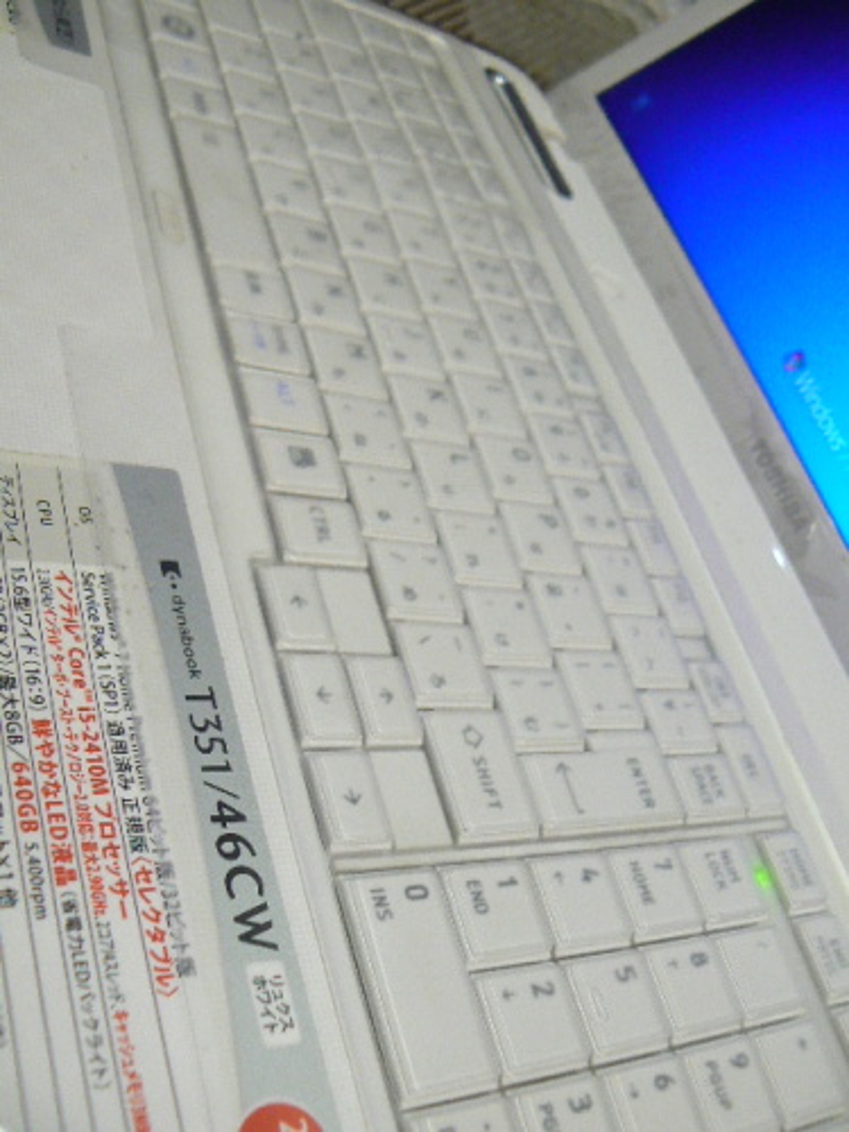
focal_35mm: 36
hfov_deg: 39.7
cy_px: 566
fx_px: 1177
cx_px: 424
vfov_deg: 51.4
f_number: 2.8
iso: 160
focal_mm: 6
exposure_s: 1/30
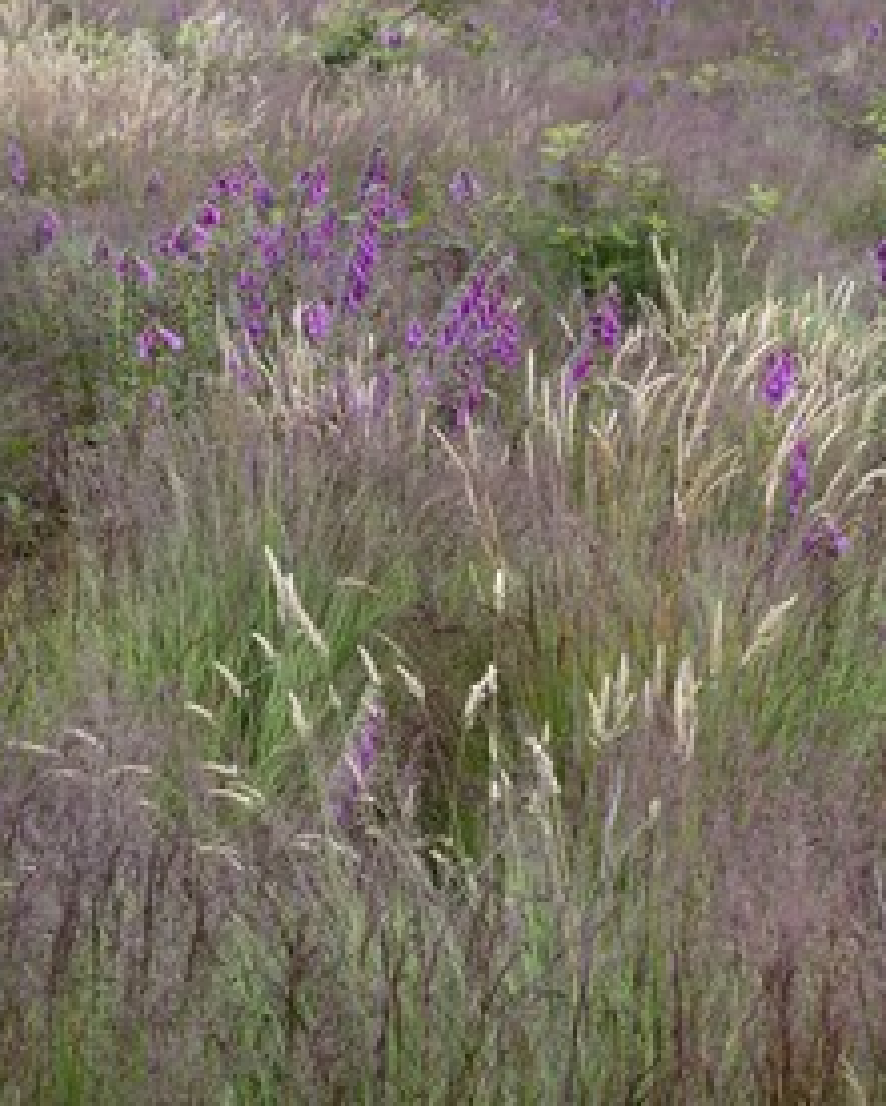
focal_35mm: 100
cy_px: 553
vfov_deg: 19.2
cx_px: 758
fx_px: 3276
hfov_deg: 15.3
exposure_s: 1/160
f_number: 13
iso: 400
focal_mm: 70
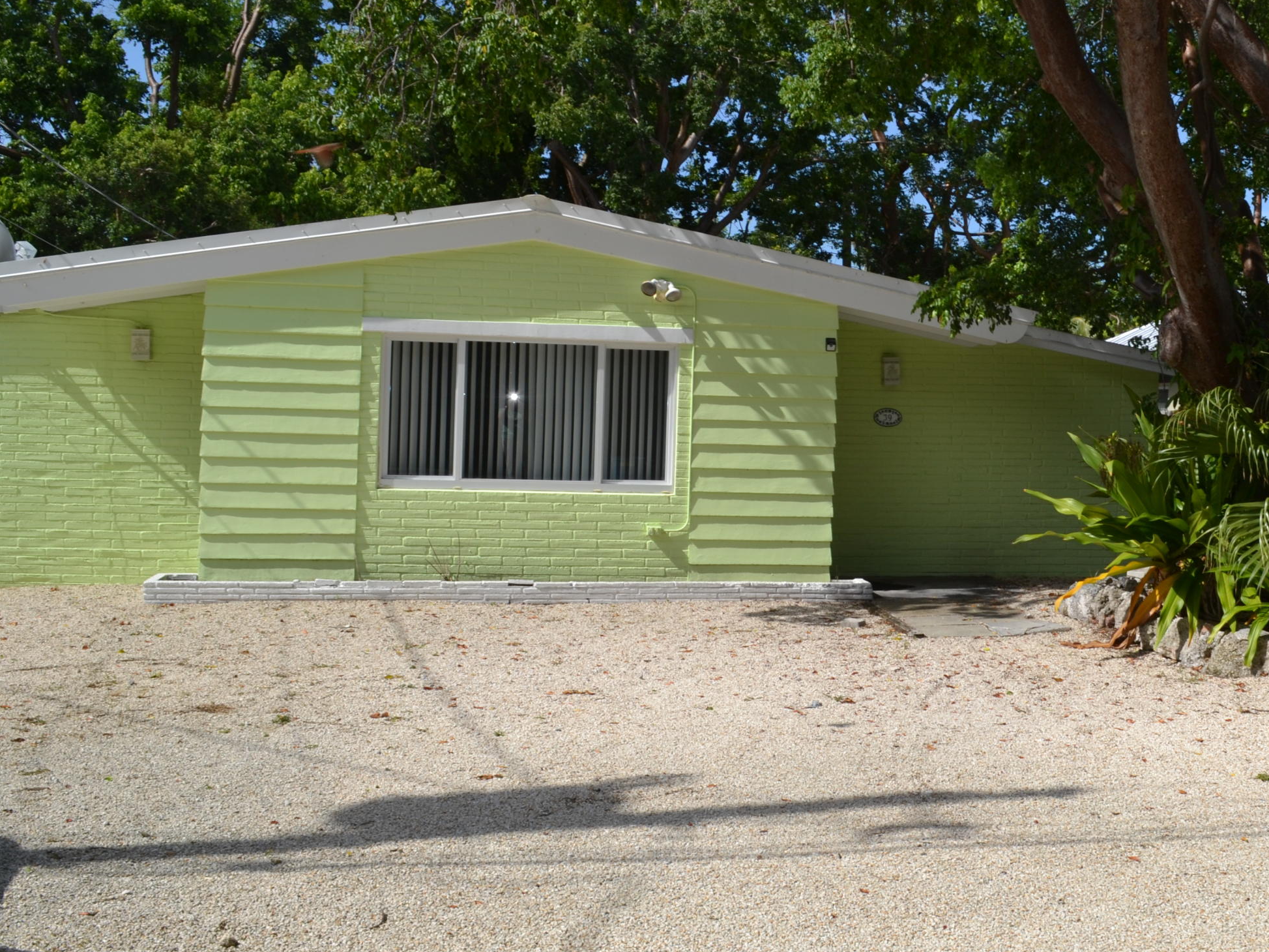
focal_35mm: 40
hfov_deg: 46.0
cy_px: 409
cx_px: 862
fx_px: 1466
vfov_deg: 35.9
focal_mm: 18
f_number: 9
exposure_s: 1/200
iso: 100
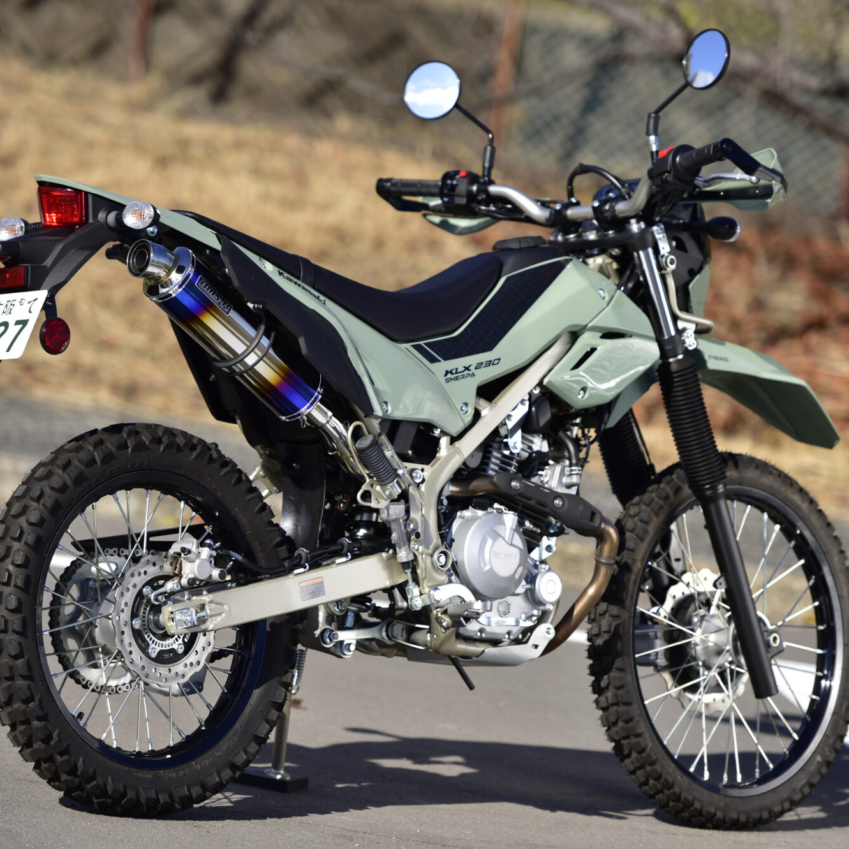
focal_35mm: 198
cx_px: 392
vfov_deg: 8.8
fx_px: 5494
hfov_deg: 8.8
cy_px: 424
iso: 125
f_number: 3.2
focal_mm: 155
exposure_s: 1/2500
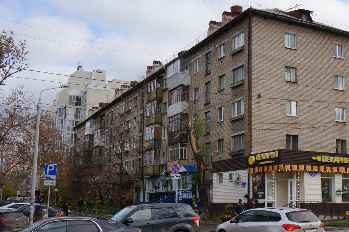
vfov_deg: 28.0
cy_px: 132
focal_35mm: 48
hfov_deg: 40.6
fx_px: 465
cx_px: 237
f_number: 11
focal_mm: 22
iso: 100
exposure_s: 1/80
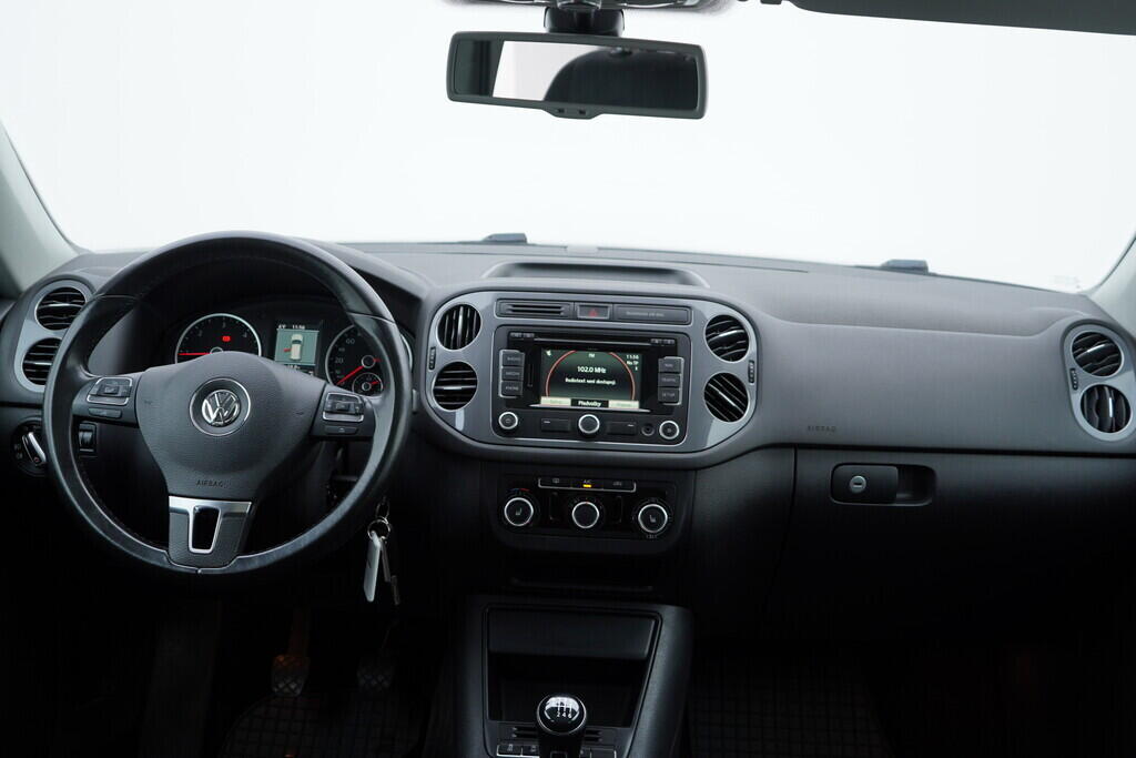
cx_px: 568
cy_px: 379
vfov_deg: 36.9
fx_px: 1136
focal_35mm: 36
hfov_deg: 53.1
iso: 125
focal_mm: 24
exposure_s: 1/50
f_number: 3.2
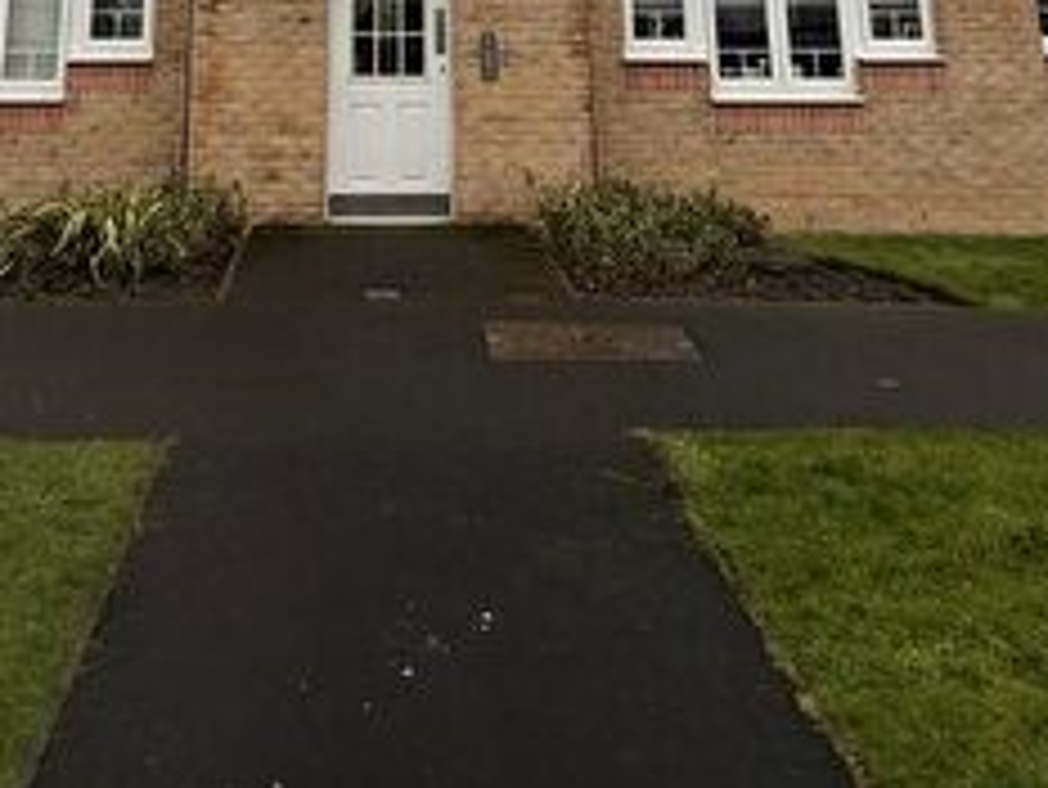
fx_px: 1272
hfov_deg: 44.4
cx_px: 387
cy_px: -385
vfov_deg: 25.8
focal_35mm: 42
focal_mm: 2.22
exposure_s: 1/152
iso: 50
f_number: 2.2
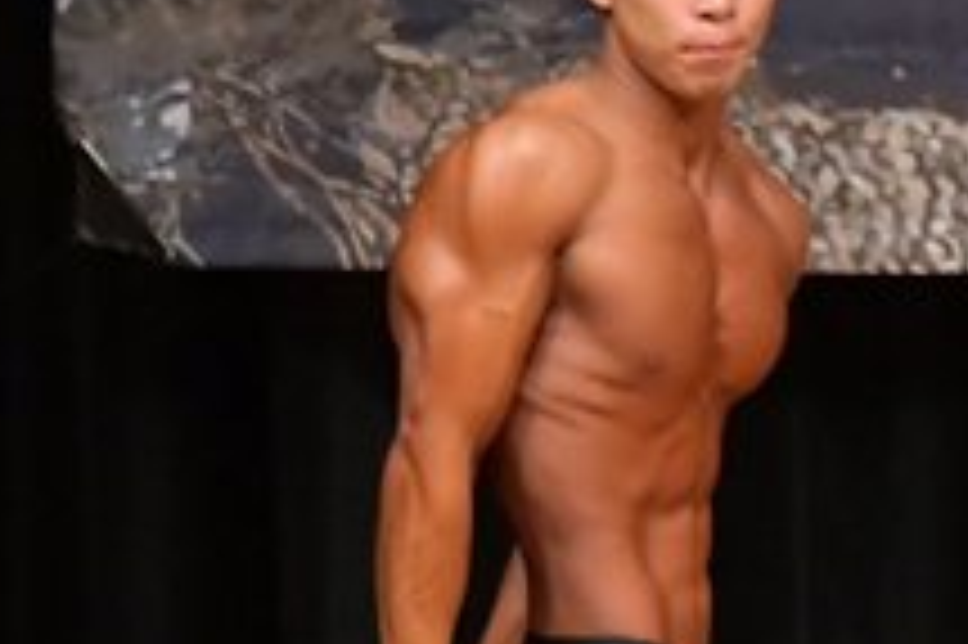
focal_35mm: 1027
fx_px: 27593
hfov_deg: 2.0
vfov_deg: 1.3
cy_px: 784
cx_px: 1673
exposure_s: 1/400
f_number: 5.6
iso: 8000
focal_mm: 190
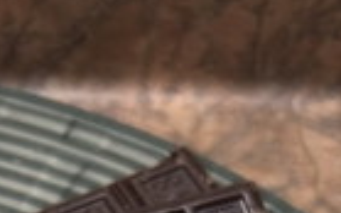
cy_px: 673
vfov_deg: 7.6
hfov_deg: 13.3
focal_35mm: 149
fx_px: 1385
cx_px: -162
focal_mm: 5.7
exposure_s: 1/120
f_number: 1.5
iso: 125
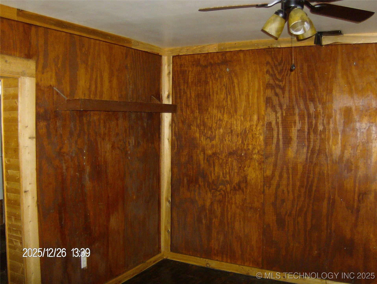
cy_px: 142
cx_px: 188
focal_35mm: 36
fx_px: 393
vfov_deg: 39.7
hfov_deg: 51.3
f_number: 2.8
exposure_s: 1/60
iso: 200
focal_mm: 6
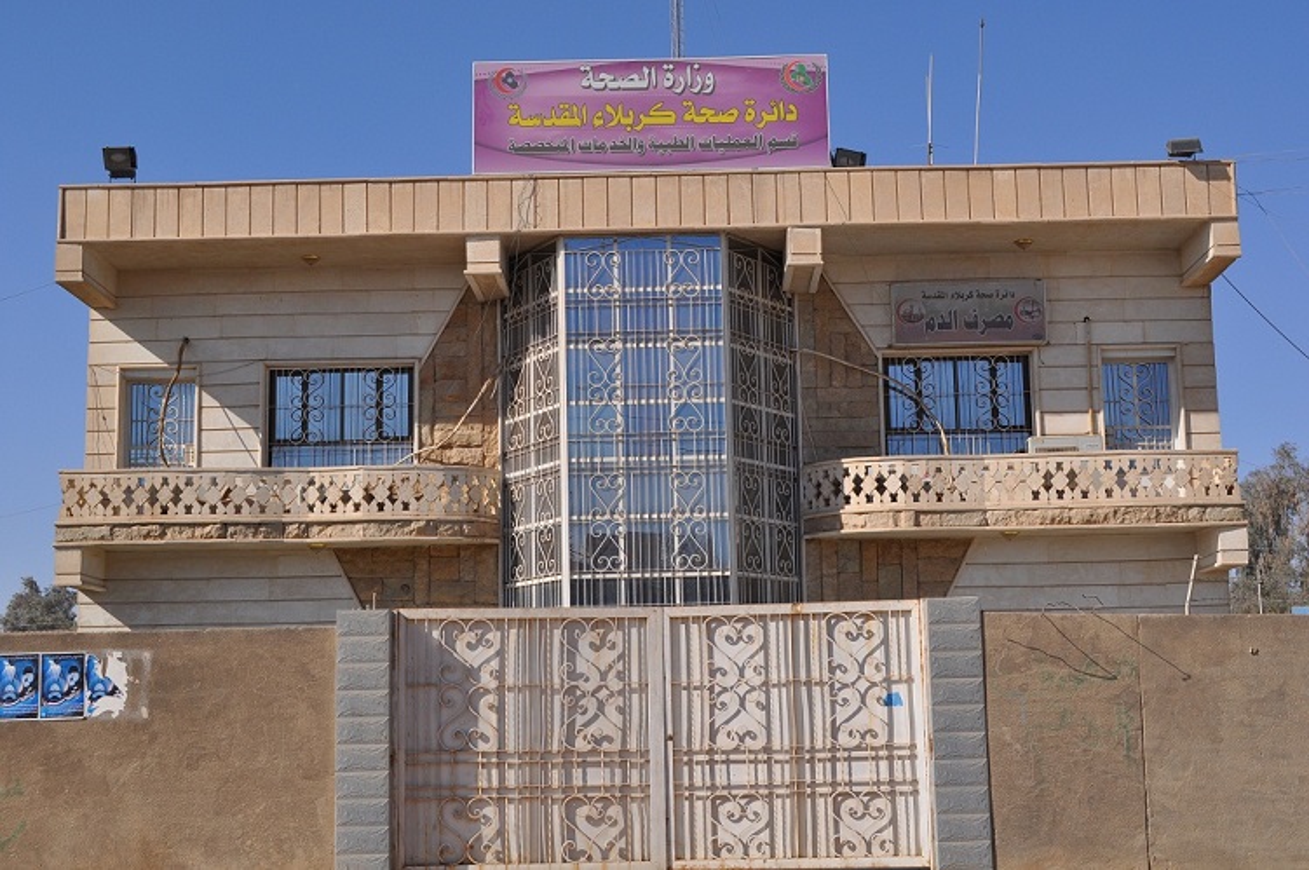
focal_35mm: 51
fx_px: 1852
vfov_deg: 26.4
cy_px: 435
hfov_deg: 38.9
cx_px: 654
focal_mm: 34
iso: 200
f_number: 11
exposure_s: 1/500
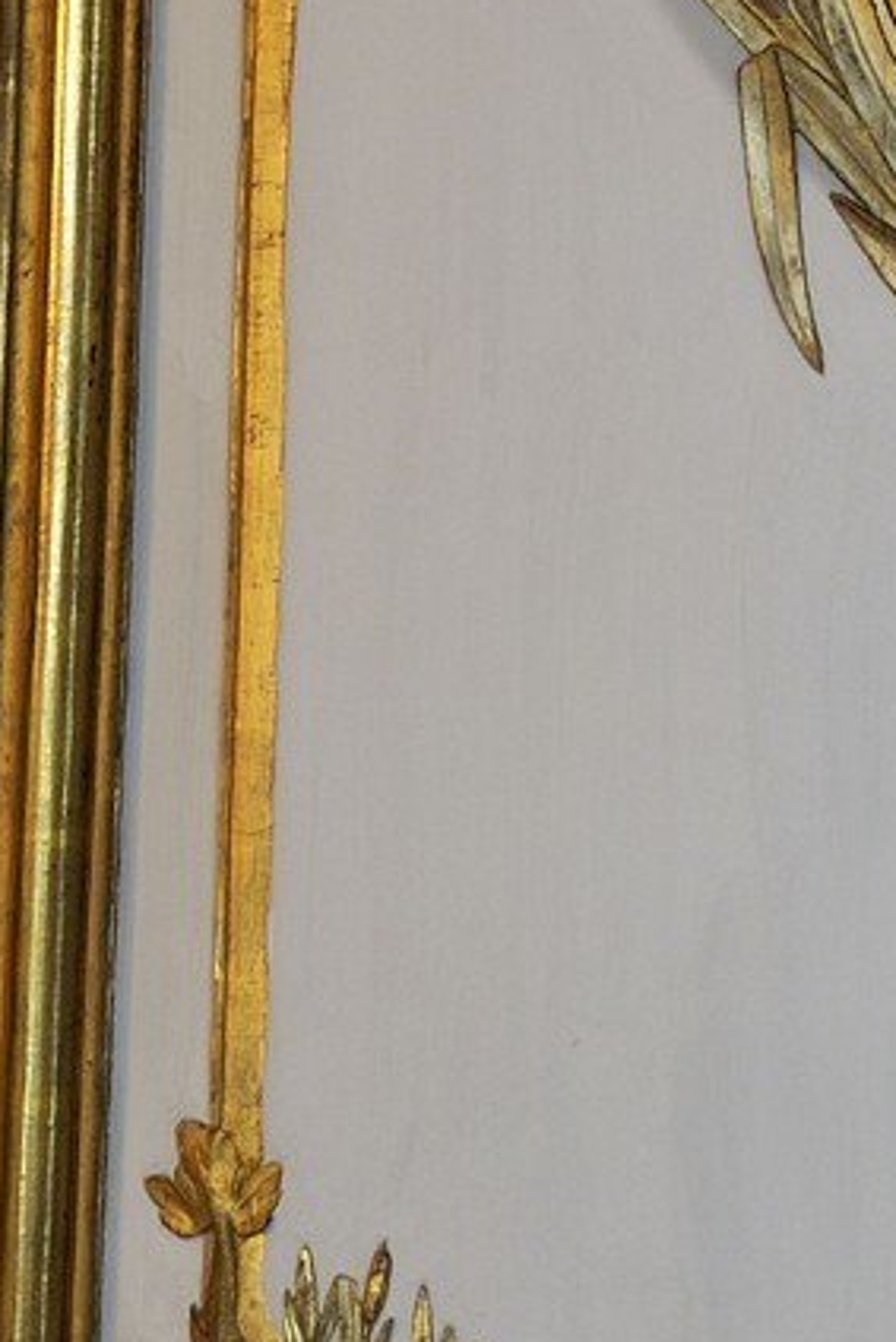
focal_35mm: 181
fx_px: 6751
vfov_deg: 11.0
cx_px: 1453
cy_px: -570
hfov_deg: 7.4
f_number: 11
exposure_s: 5
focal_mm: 48
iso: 200
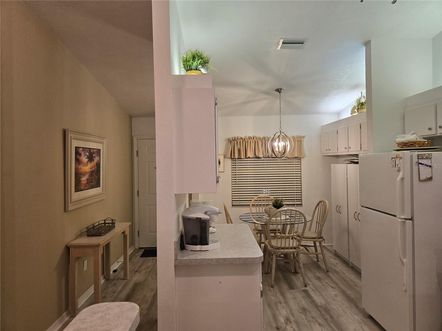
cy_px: 166
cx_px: 221
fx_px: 294
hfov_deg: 73.9
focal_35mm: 23
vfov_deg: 58.9
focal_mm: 5.4
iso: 250
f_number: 1.8
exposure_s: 1/120
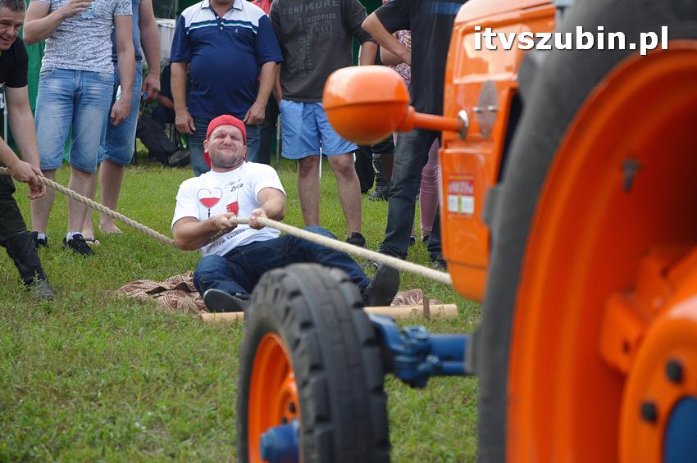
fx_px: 2031
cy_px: 232
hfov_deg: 19.5
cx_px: 348
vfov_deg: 13.0
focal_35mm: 105
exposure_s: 1/250
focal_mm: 70
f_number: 4.5
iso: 400
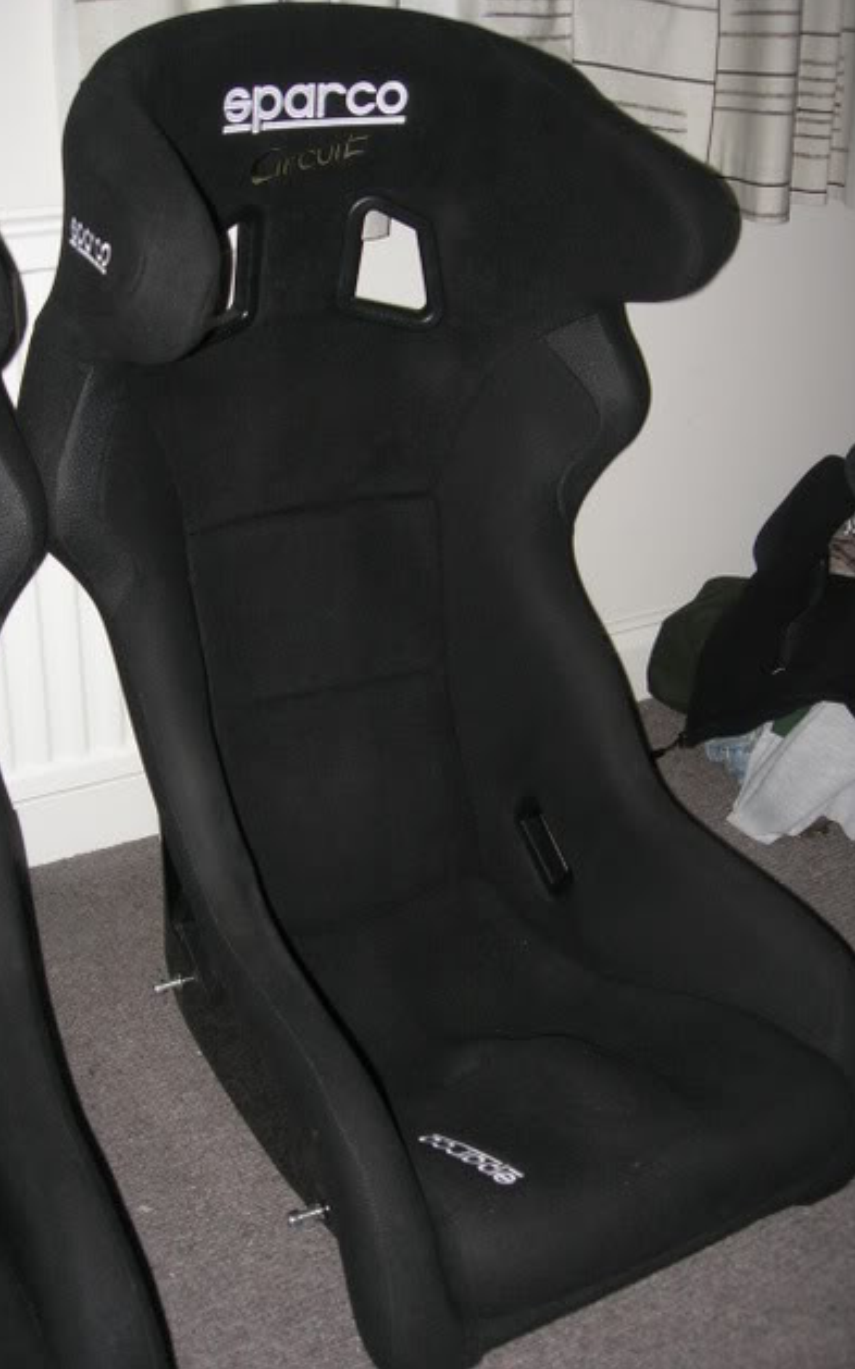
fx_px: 1529
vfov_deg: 48.2
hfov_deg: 31.2
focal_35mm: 41
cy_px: 675
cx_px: 374
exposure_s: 1/60.1
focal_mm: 7.8
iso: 64
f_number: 2.8
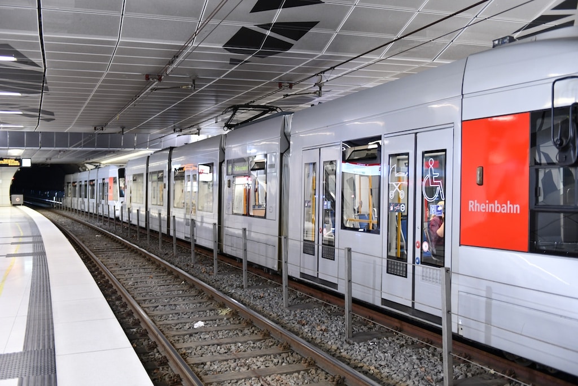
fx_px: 578
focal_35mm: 36
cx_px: 289
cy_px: 193
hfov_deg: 53.1
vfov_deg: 36.9
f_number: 2.8
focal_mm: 36
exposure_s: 1/25
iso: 800
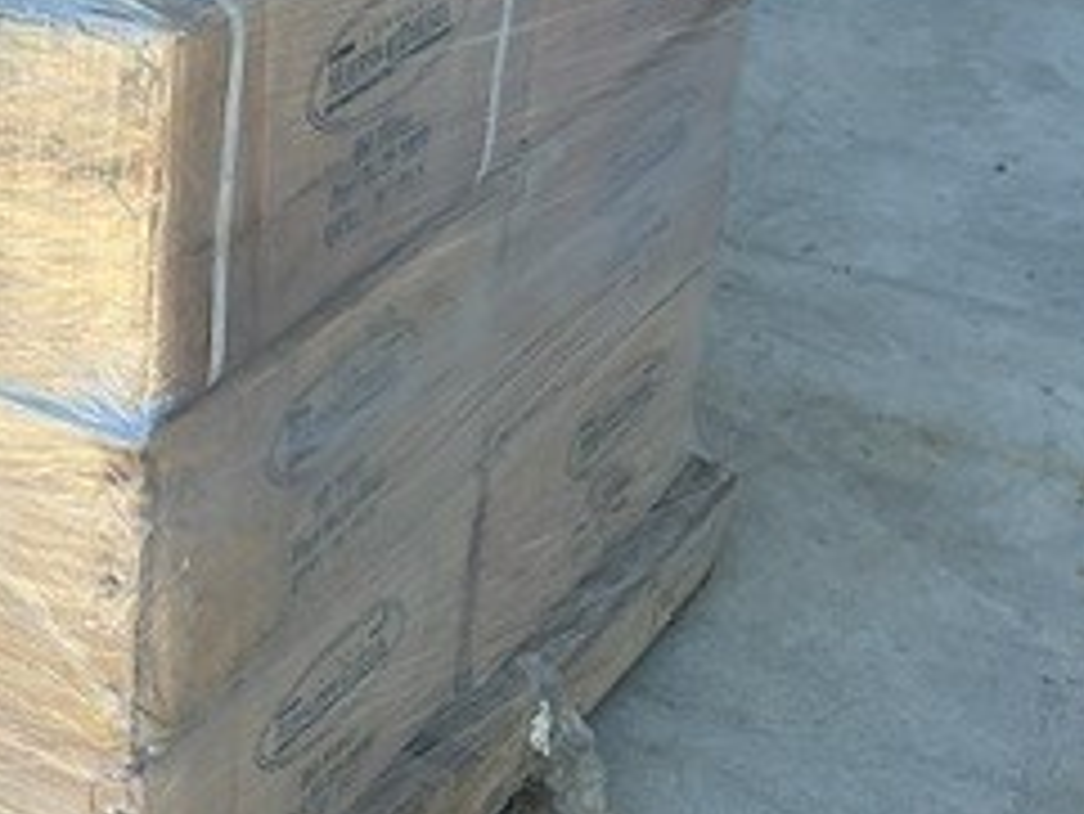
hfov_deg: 24.5
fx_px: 2412
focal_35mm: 77
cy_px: 436
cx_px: 67
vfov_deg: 19.2
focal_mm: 3
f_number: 1.8
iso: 25
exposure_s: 1/406
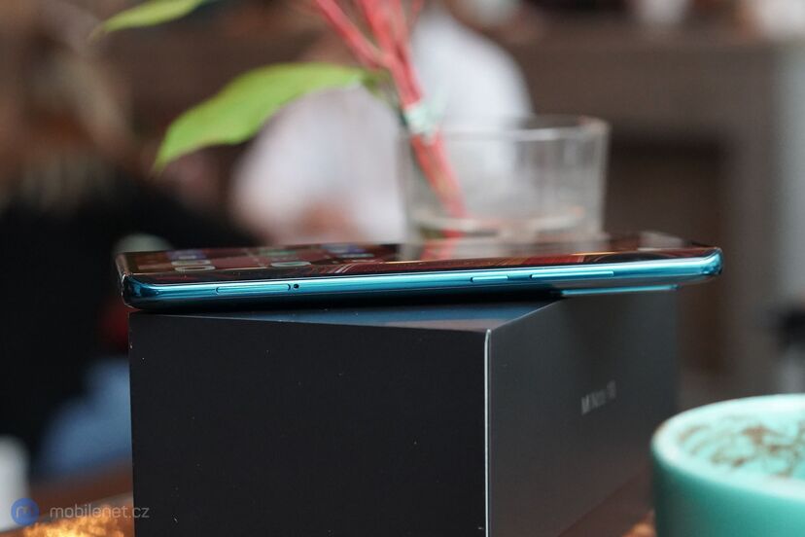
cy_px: 268
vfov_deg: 24.6
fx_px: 1230
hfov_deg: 36.2
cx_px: 402
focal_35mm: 55
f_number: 4.5
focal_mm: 55
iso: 8000
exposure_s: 1/250
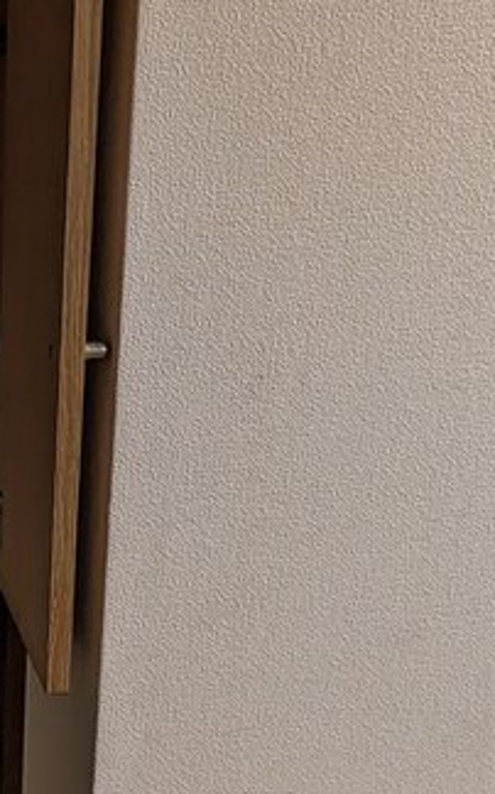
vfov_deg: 45.3
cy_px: 392
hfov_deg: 24.2
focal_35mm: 44
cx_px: -206
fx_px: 951
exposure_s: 1/24
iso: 292
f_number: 2.2
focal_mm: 1.83
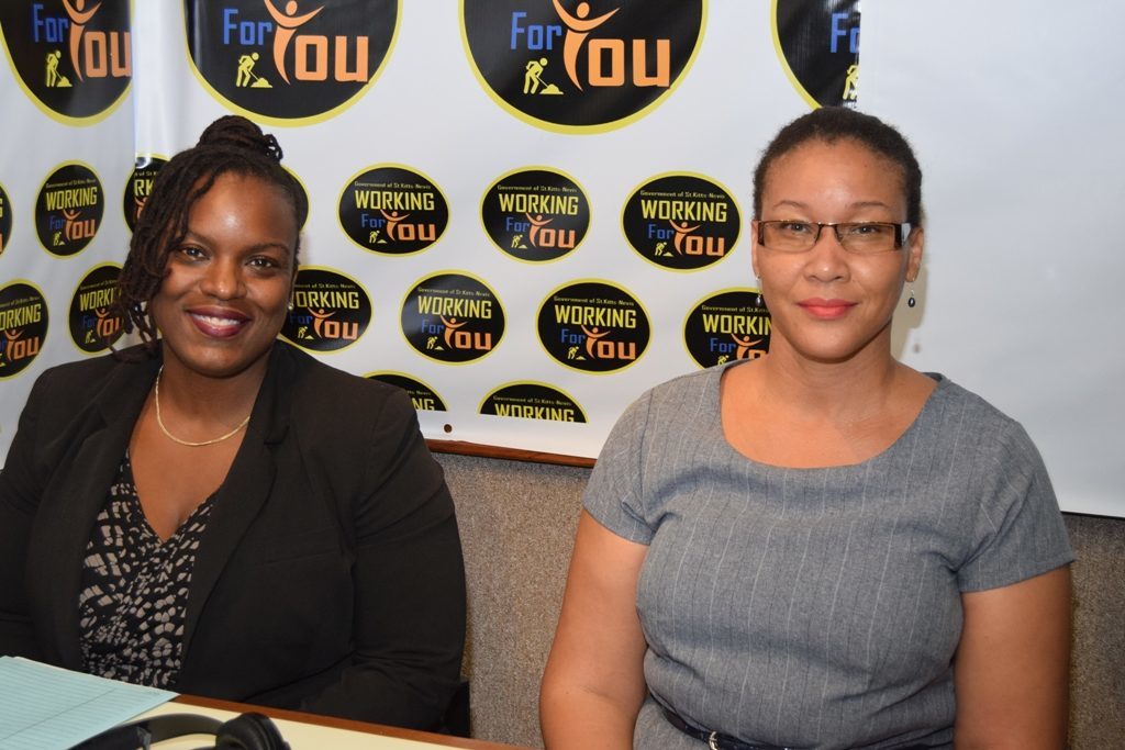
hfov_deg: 35.0
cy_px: 375
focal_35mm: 57
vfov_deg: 23.8
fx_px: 1781
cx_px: 562
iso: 1600
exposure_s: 1/160
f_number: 5.6
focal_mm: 38
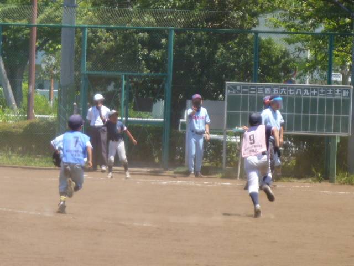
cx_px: 177
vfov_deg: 6.1
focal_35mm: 243
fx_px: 2485
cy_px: 133
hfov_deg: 8.1
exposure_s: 1/125
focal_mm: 22.5
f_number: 5.9
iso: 80
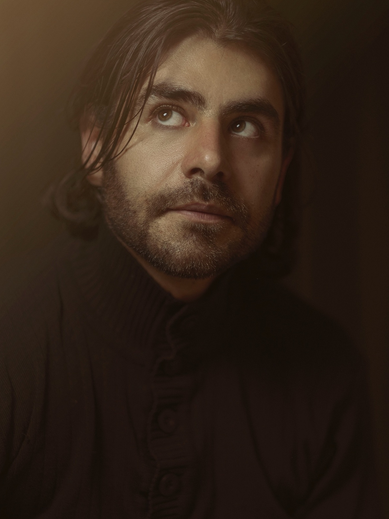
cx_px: 196
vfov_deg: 21.3
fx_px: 1378
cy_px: 249
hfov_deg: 16.1
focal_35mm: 92
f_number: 1.2
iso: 800
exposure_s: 1/500
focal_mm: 56
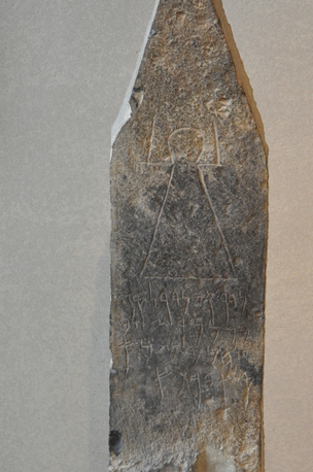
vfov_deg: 19.7
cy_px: 246
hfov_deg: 13.1
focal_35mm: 104
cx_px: 222
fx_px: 1360
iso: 800
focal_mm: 48
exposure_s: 1/160
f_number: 6.3
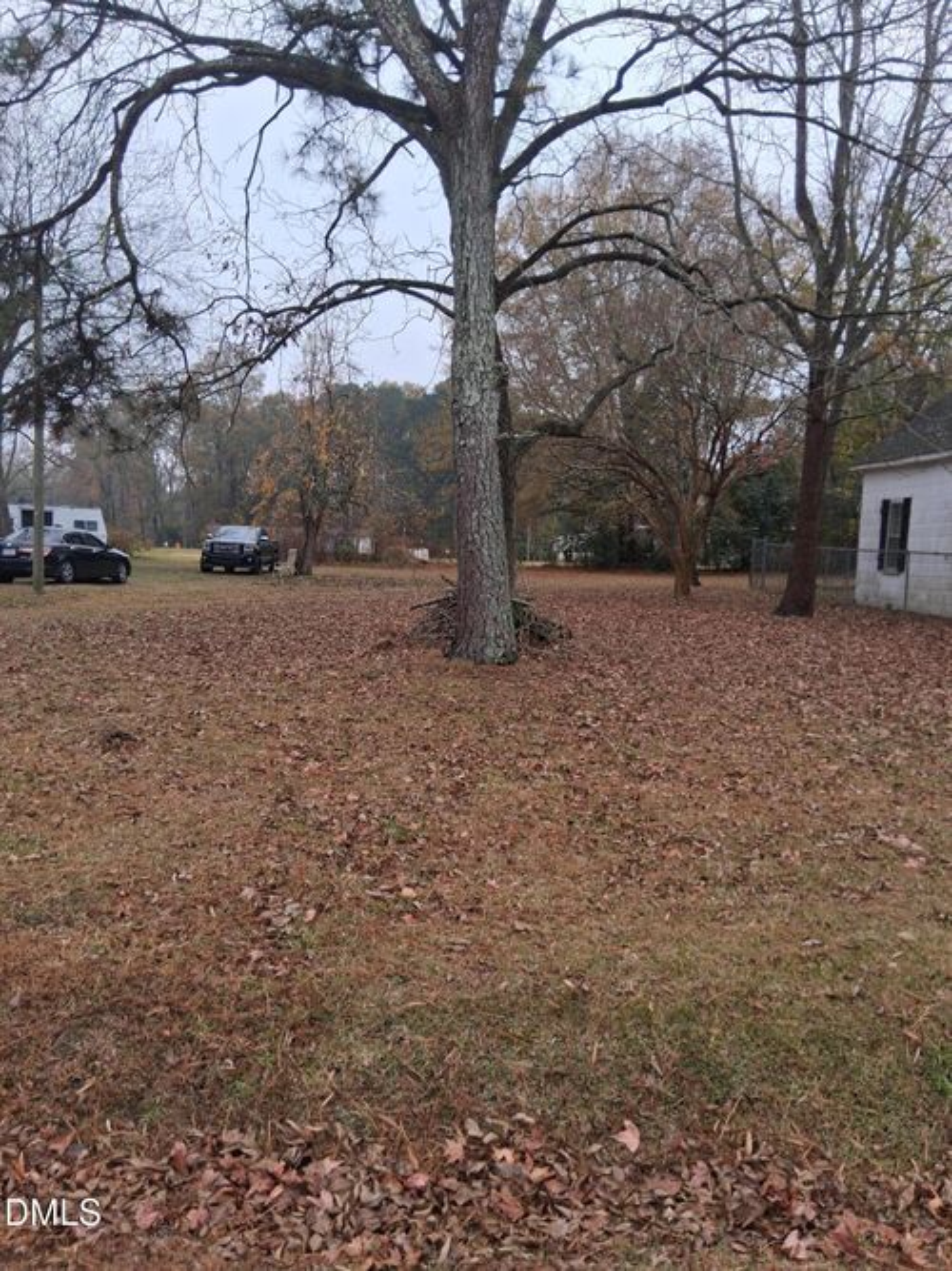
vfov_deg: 67.3
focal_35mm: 26
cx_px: 476
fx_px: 954
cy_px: 636
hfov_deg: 53.0
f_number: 1.8
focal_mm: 3.98
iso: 25
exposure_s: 1/120
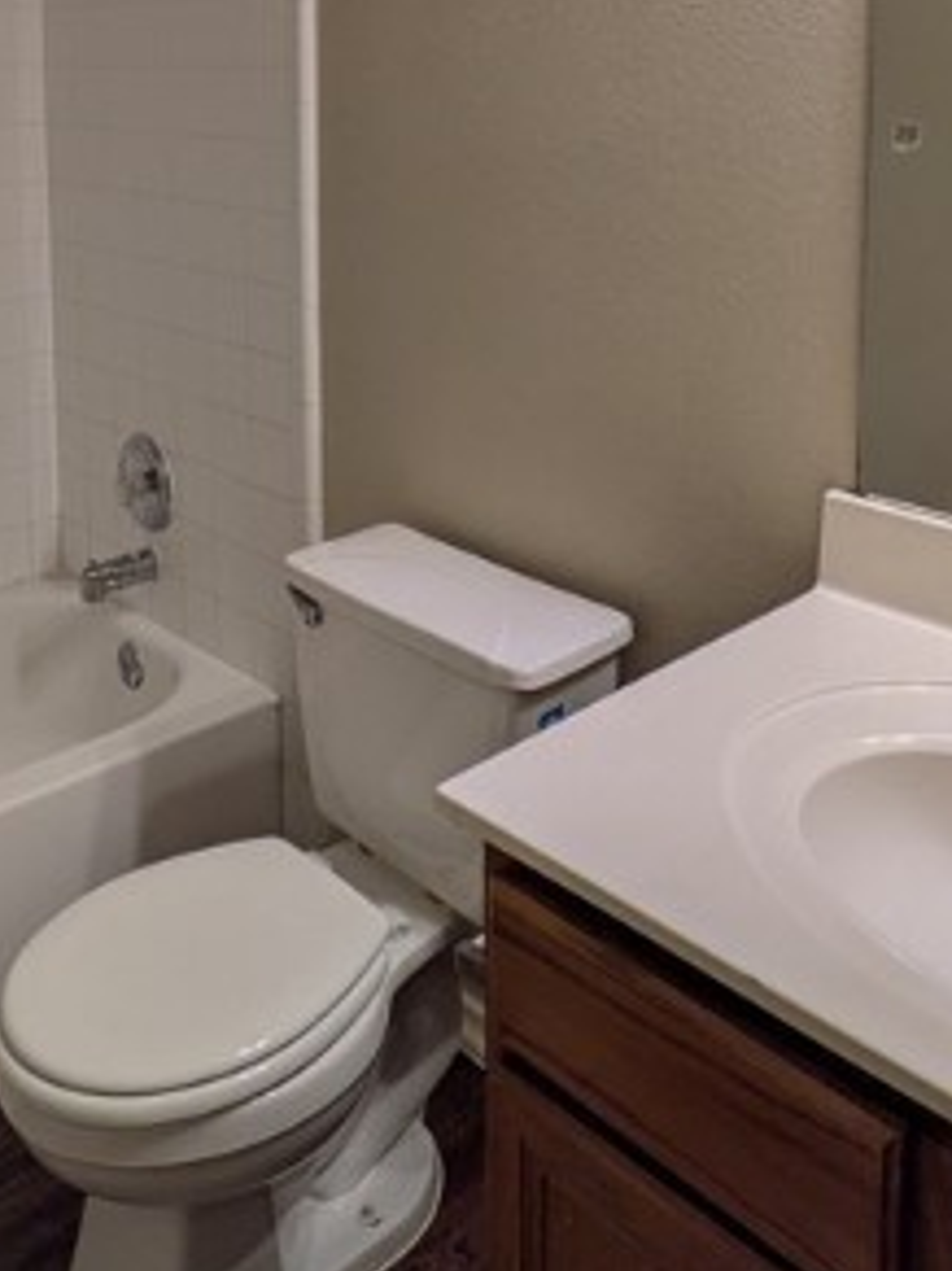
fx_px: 1358
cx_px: 467
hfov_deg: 38.6
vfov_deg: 46.7
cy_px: 205
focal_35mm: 37
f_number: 2.2
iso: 50
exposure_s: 1/60
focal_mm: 1.83
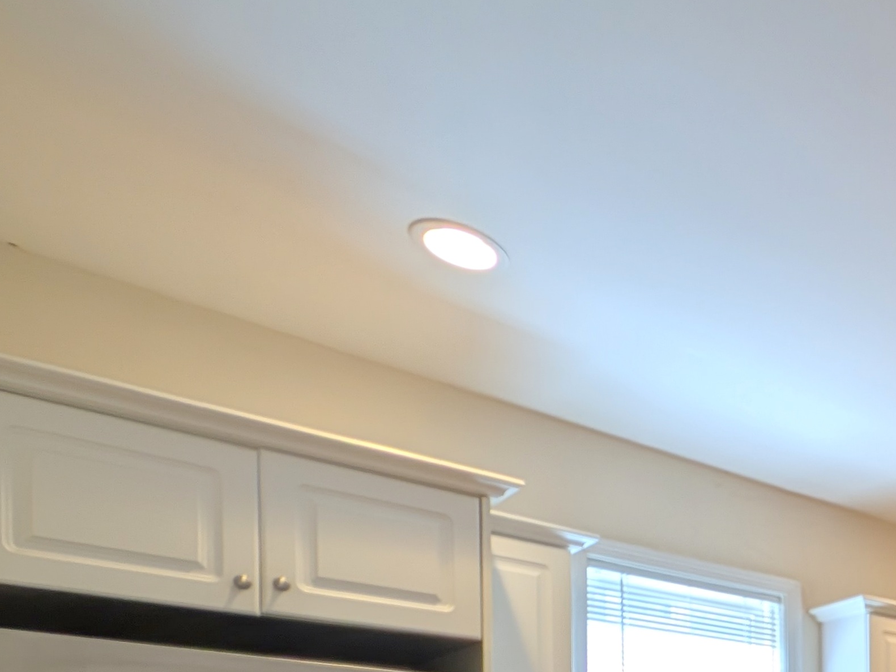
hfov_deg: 41.5
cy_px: 827
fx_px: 802
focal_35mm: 31
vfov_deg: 34.9
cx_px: 1056
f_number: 1.95
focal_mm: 2.23
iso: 44
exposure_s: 1/47.2
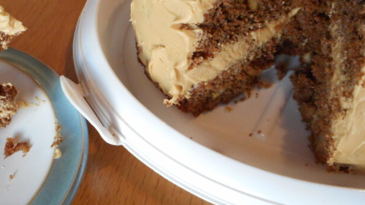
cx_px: 98
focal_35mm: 62
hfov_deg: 33.3
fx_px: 600
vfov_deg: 19.3
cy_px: 60
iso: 400
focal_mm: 6
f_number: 4.2
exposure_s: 1/30
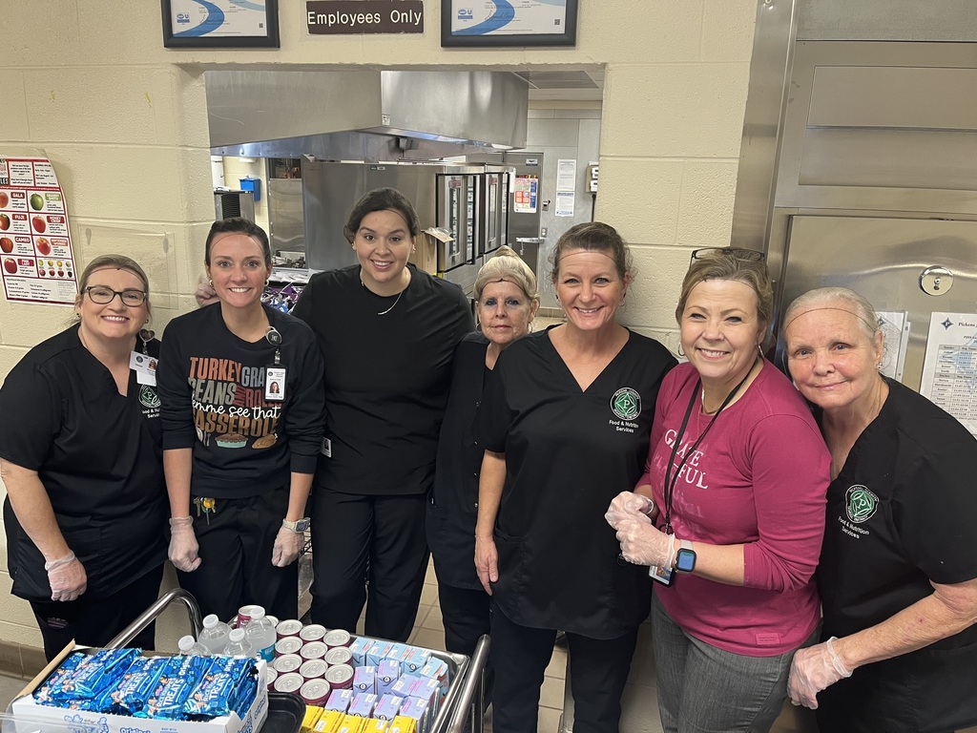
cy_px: 366
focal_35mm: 26
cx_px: 488
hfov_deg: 67.3
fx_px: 734
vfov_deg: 53.1
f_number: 1.6
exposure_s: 1/60
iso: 125
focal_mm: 5.1
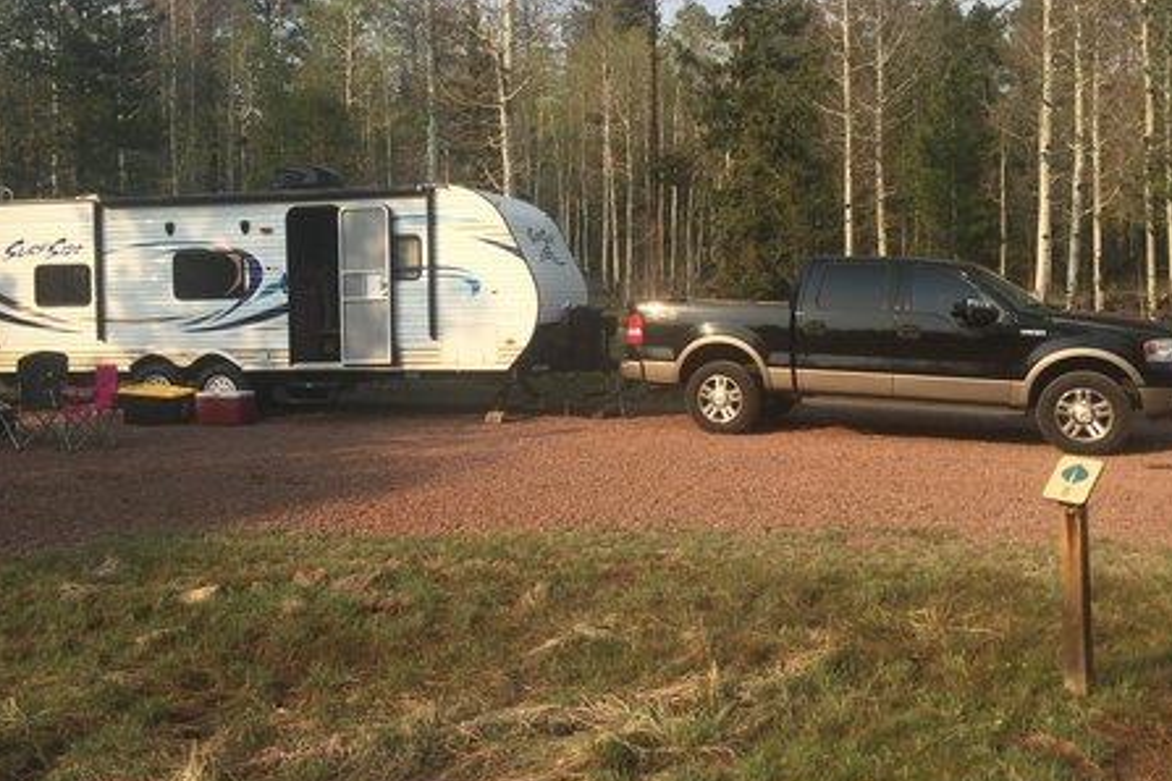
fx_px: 1172
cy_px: 328
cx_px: 565
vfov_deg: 36.8
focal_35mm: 36
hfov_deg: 53.1
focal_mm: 4.15
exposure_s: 1/1199
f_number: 2.2
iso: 32
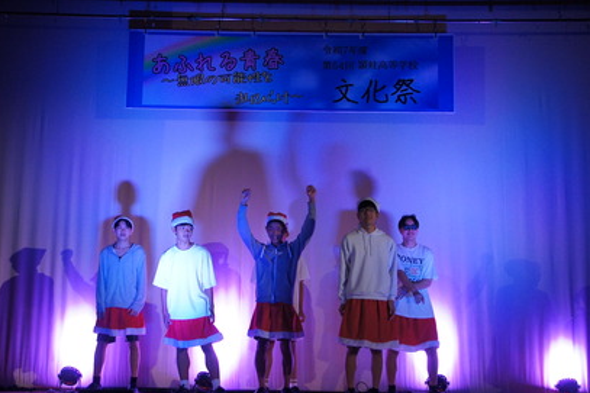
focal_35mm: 53
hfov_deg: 37.5
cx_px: 265
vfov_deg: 25.5
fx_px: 868
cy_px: 208
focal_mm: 30
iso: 1600
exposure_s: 1/250
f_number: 4.5
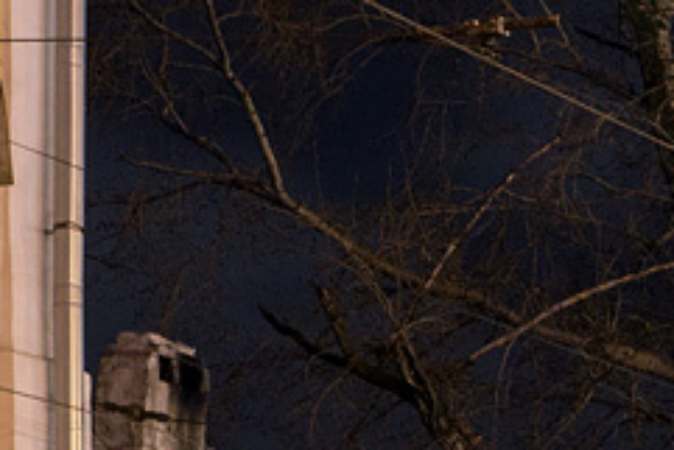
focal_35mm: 299
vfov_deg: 4.5
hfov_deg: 6.6
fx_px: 5601
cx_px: 1418
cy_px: 1023
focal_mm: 40
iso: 200
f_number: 7.1
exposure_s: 1.3
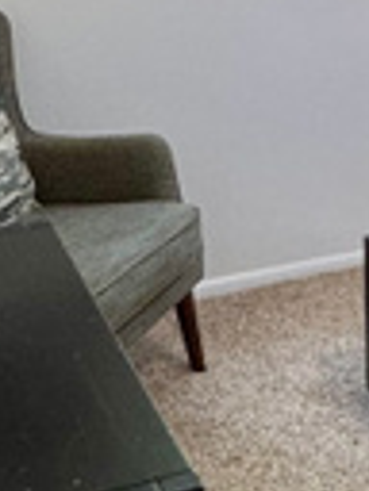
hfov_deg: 16.3
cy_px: -81
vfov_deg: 21.8
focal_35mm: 84
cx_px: 523
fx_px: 1194
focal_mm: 2.22
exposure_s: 1/120
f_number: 2.2
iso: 125
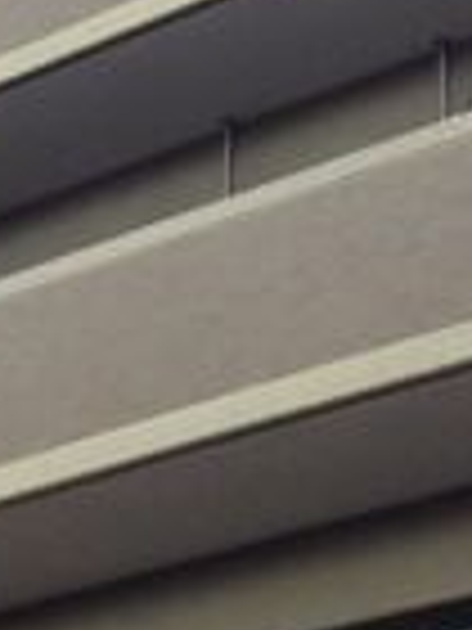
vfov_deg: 12.9
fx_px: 2727
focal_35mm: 150
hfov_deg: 9.9
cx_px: 157
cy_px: -86
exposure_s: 1/323
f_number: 2.4
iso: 50
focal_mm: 4.28
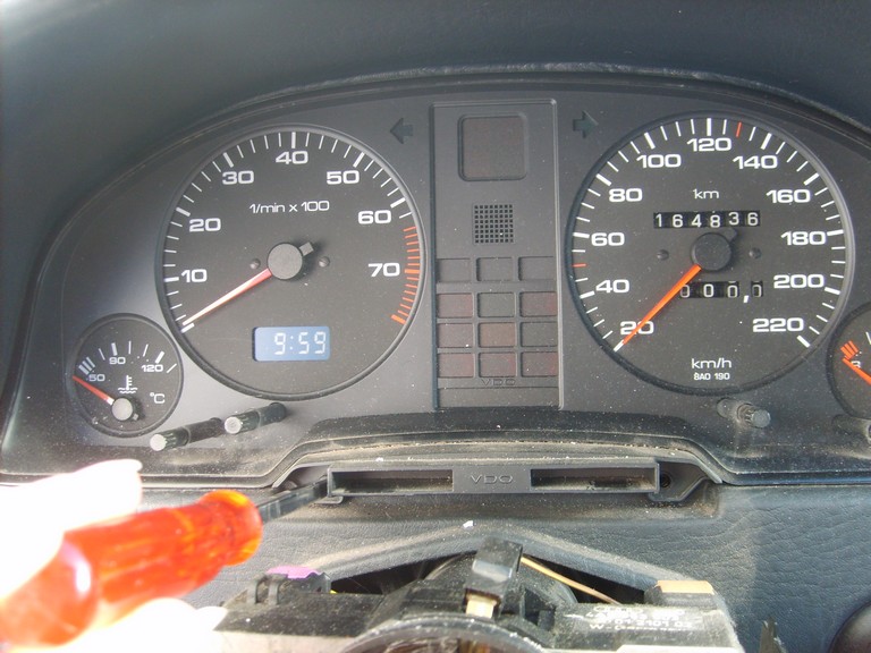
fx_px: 881
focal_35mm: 35
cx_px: 436
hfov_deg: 52.6
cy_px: 326
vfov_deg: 40.7
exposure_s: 1/30
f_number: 2.8
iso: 73
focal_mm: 5.8
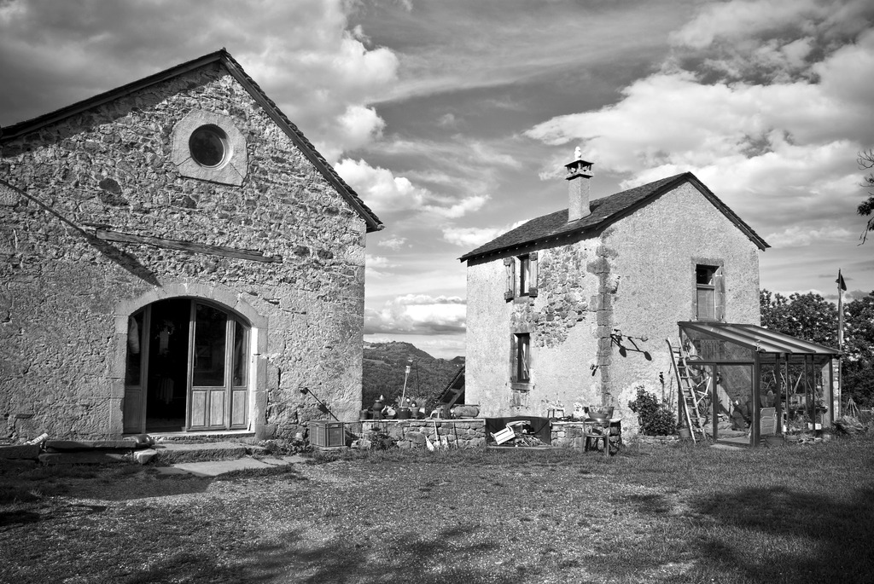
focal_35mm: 27
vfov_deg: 48.0
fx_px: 656
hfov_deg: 67.3
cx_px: 437
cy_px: 292
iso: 100
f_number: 7.1
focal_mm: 18
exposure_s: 1/160
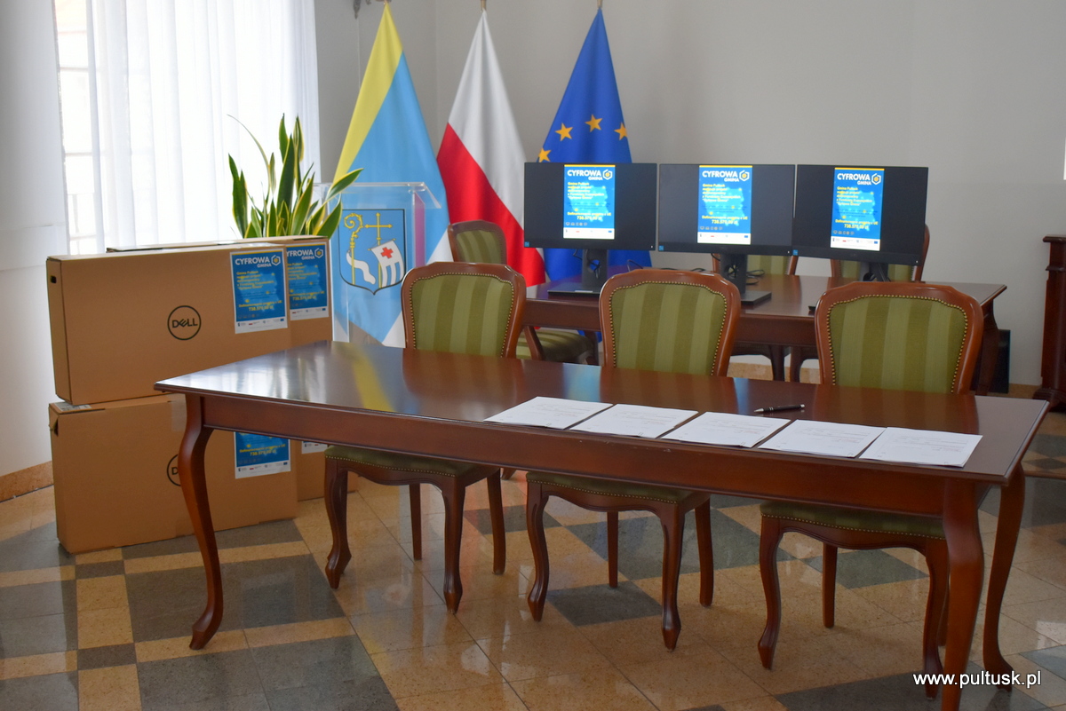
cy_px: 356
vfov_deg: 29.9
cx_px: 533
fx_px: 1333
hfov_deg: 43.6
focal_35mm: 45
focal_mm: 30
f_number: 4.2
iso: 720
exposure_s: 1/60
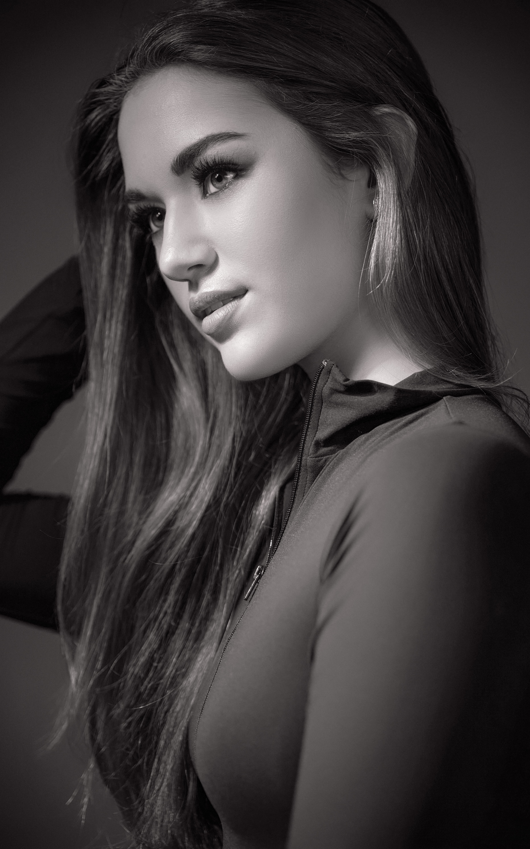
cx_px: 271
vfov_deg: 17.0
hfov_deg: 10.7
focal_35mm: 123
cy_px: 425
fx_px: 2843
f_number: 2.8
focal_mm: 120
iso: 320
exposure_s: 1/400
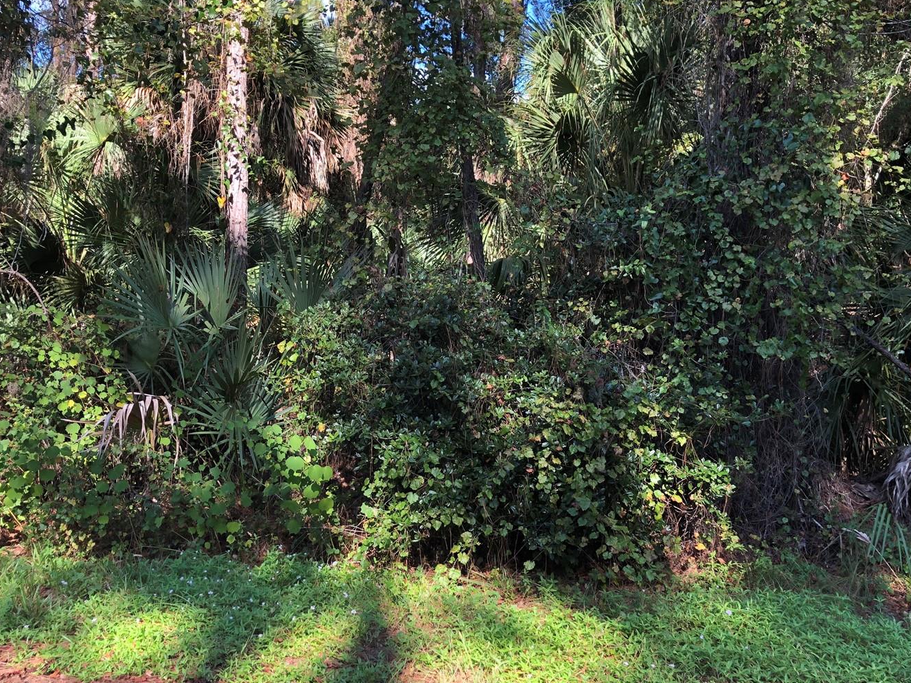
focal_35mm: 34
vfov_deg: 41.8
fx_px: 895
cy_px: 346
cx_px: 451
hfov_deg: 54.0
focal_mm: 3.99
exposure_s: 1/123
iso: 20
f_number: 1.8
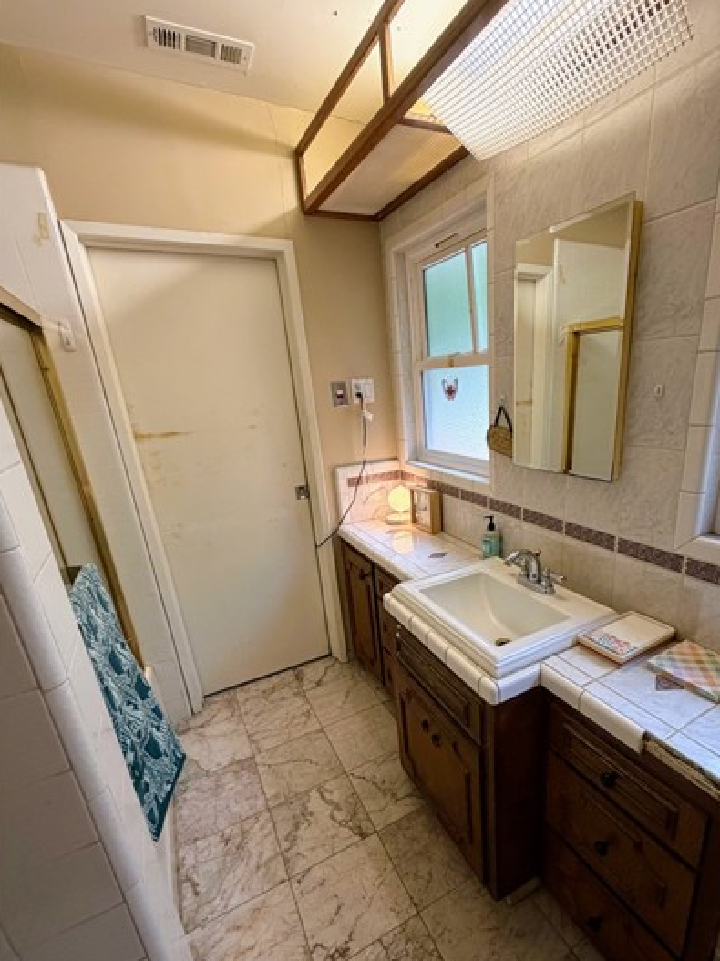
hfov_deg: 74.0
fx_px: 472
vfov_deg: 90.5
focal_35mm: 17
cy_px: 547
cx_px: 428
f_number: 2.2
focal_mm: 2.22
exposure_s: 1/60
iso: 400
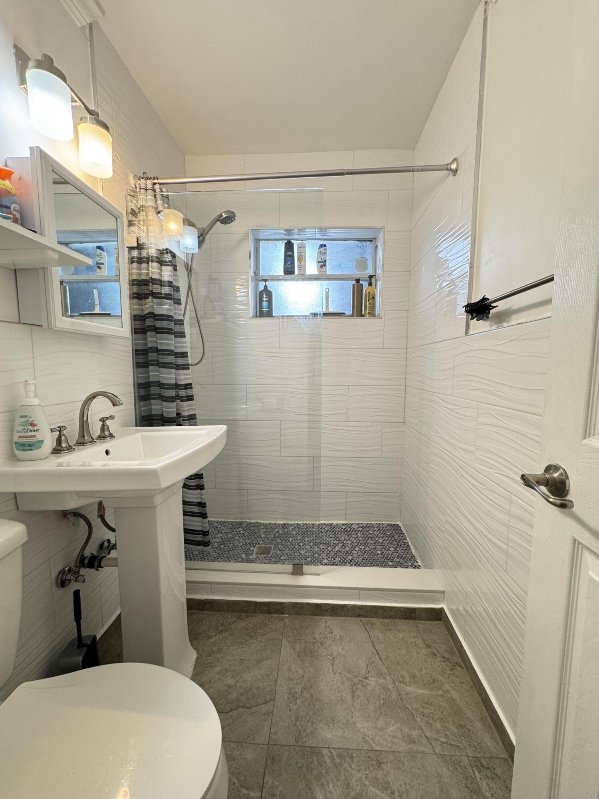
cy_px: 400
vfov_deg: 102.1
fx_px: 323
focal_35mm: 14
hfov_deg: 85.7
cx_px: 300
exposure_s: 1/60
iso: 160
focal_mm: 2.22
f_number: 2.2
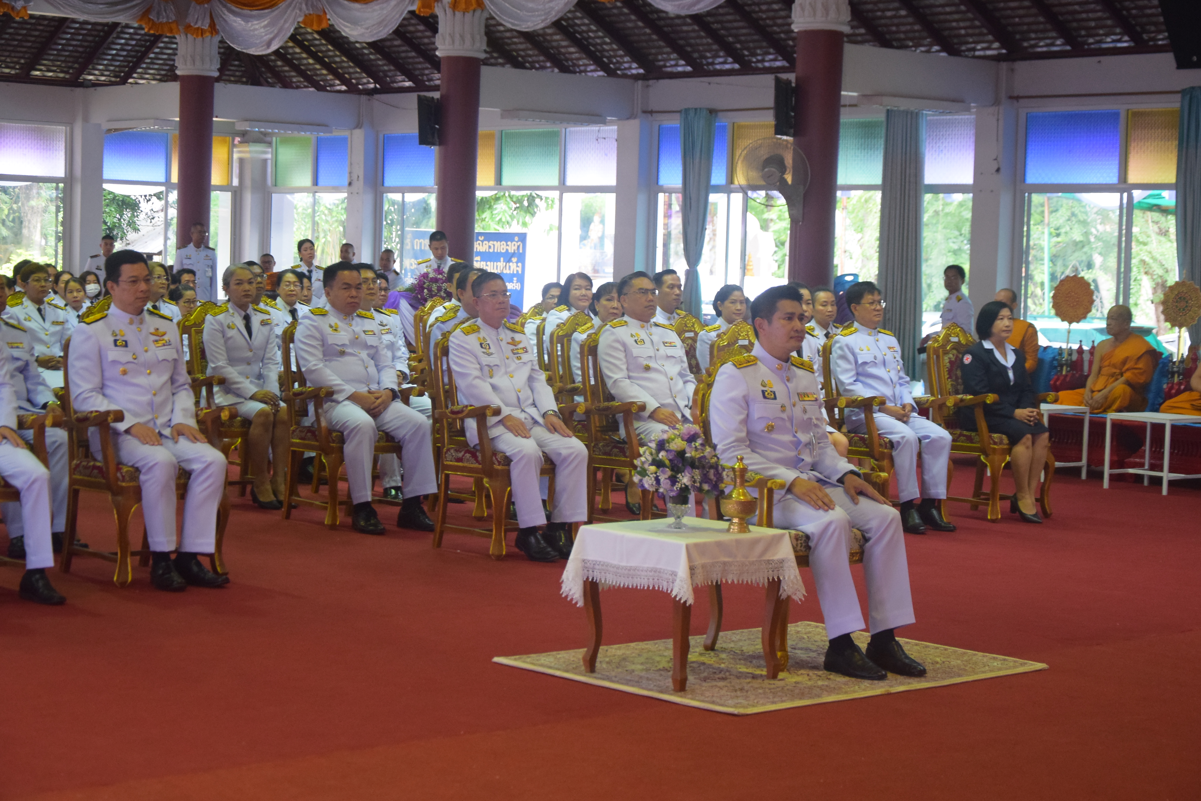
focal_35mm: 68
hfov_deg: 29.9
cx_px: 600
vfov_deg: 20.2
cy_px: 400
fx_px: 2252
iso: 2000
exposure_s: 1/60
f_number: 4.8
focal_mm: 45
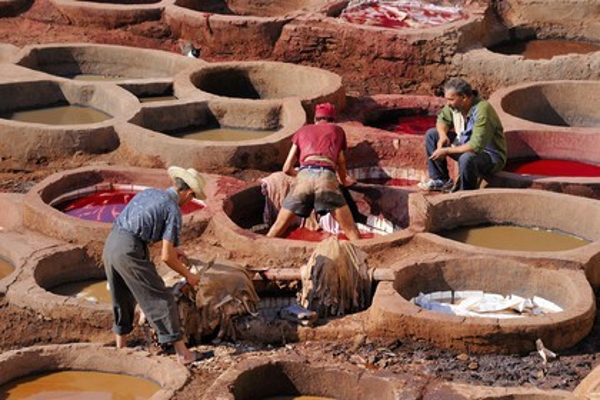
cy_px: 200
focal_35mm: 200
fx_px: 3333
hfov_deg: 10.3
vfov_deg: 6.9
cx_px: 300
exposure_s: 1/320
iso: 200
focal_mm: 200
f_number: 7.1
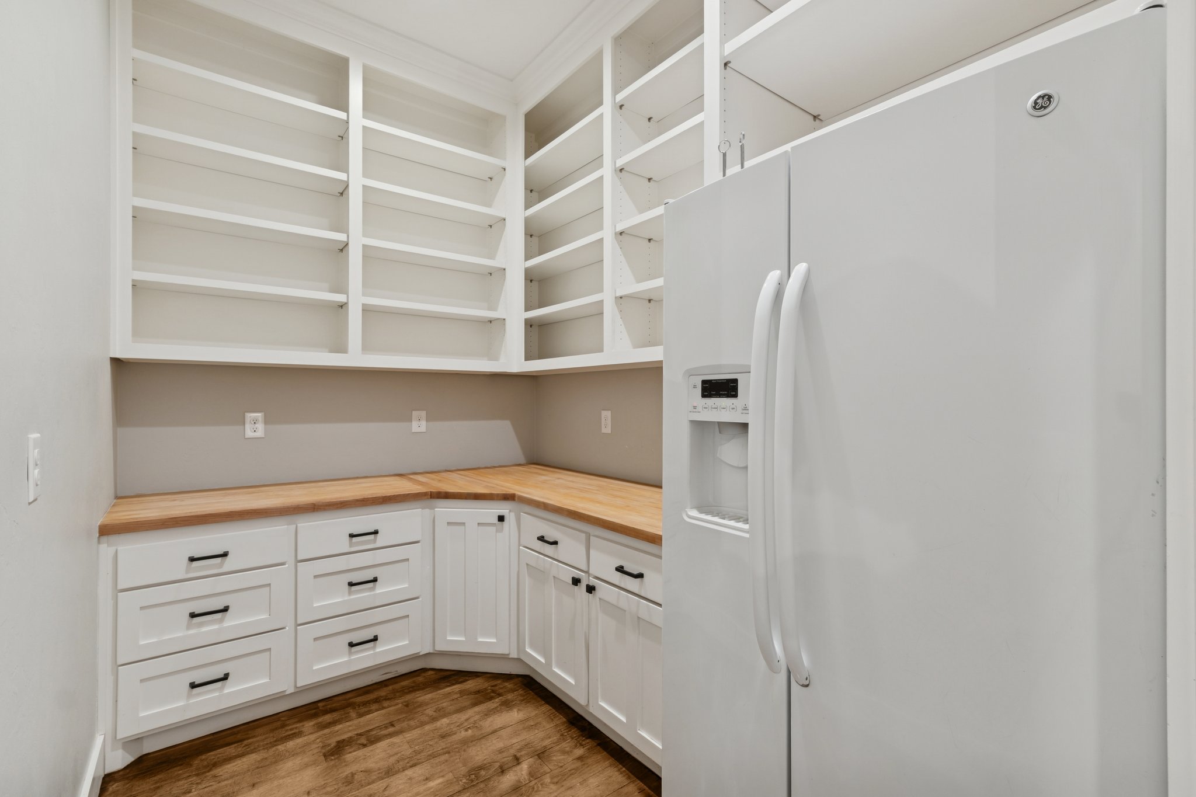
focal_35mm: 16
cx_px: 598
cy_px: 398
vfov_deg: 73.6
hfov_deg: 96.6
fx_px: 533
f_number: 8
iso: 200
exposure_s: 1/13
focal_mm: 10.7
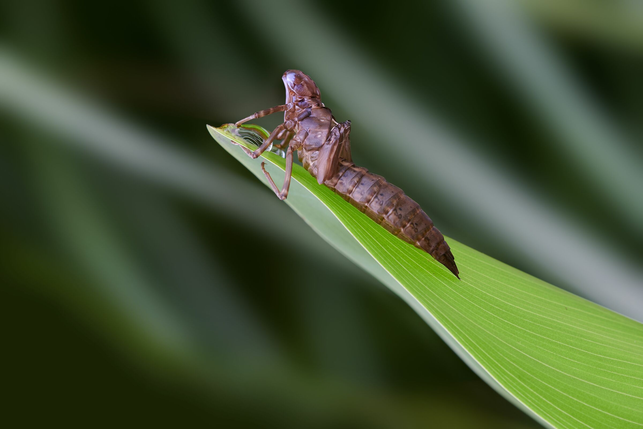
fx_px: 4286
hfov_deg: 8.6
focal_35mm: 240
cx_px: 322
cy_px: 214
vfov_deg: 5.7
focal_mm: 200
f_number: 11
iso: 100
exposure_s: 1/1.59
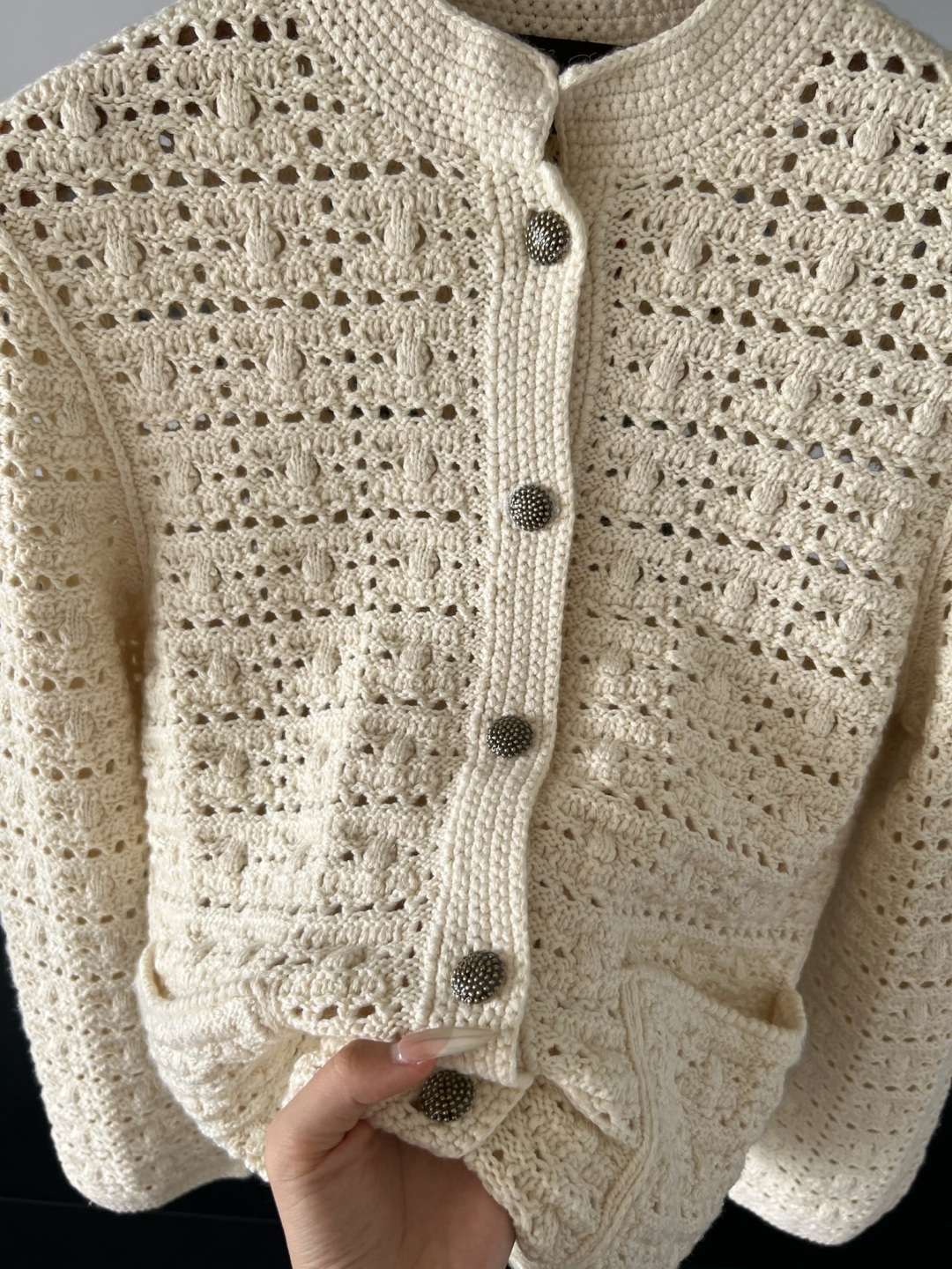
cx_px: 476
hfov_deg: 53.1
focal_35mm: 26
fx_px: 953
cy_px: 634
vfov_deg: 67.3
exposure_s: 1/111
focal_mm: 5.7
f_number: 1.5
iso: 125
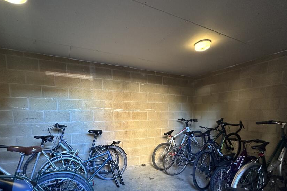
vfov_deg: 65.0
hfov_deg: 89.7
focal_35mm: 18
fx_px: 143
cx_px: 129
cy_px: 132
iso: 320
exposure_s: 1/50
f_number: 2.2
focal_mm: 2.22
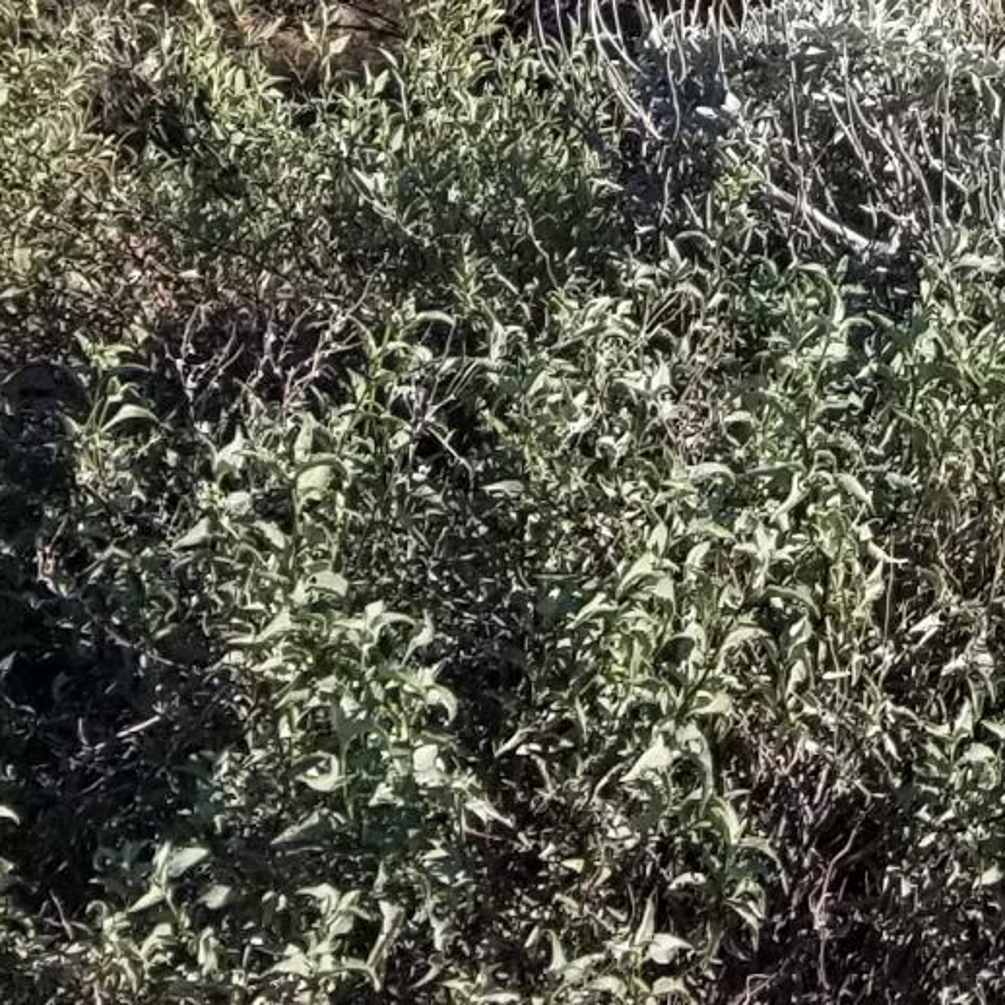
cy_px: -600
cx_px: 1475
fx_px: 4369
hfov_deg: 12.5
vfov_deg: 12.4
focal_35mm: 133
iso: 50
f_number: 1.7
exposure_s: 1/2088
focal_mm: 4.25
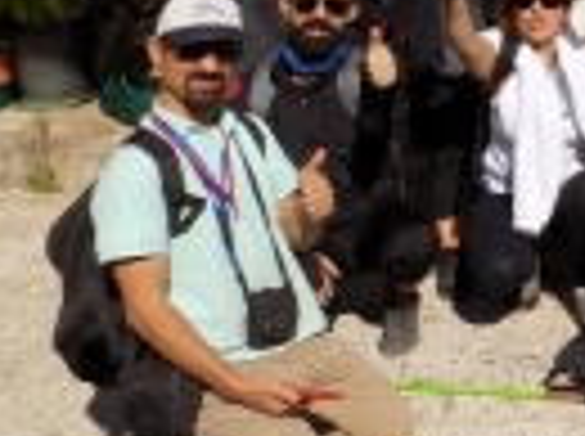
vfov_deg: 19.7
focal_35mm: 71
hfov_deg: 22.8
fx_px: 1198
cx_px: 855
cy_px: -45
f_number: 3.1
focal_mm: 4
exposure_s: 1/1250
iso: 80
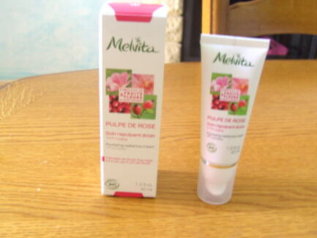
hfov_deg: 45.8
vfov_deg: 35.2
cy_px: 116
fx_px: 376
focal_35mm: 41
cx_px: 152
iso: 100
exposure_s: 1/2
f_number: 2.8
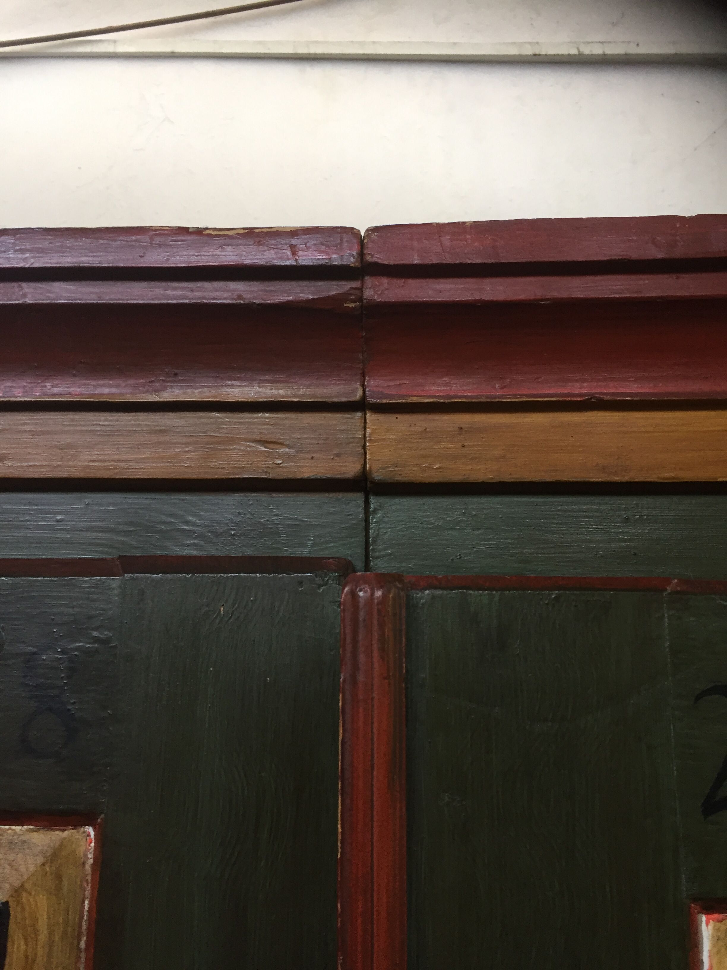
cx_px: 364
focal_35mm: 29
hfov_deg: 48.2
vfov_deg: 61.7
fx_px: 812
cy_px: 485
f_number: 2.2
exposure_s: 1/33
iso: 64
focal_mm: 4.15
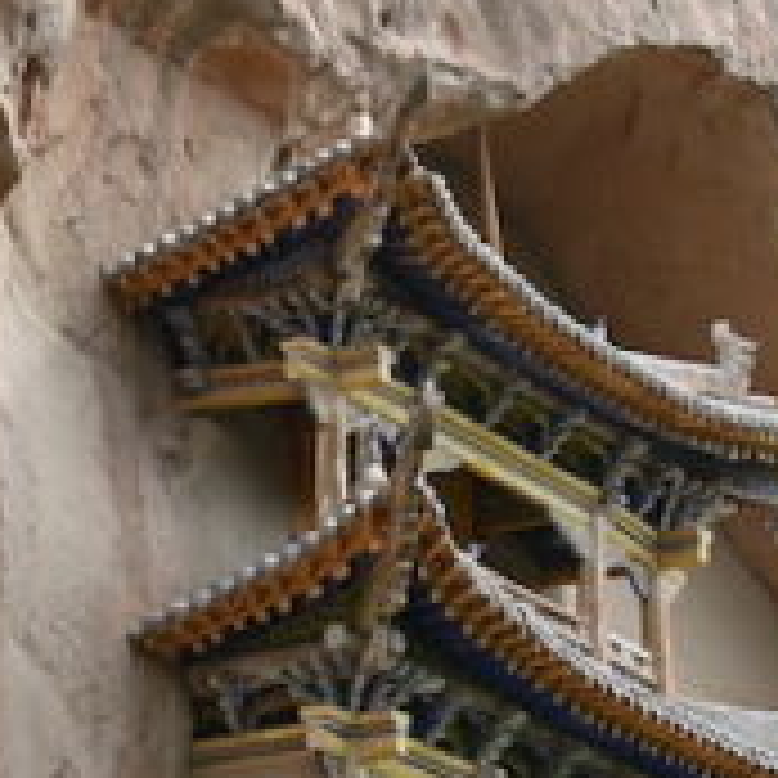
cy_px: 911
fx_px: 5111
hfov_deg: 8.7
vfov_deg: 8.6
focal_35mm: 201
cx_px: 265
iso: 100
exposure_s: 1/320
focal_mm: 40
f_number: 6.3
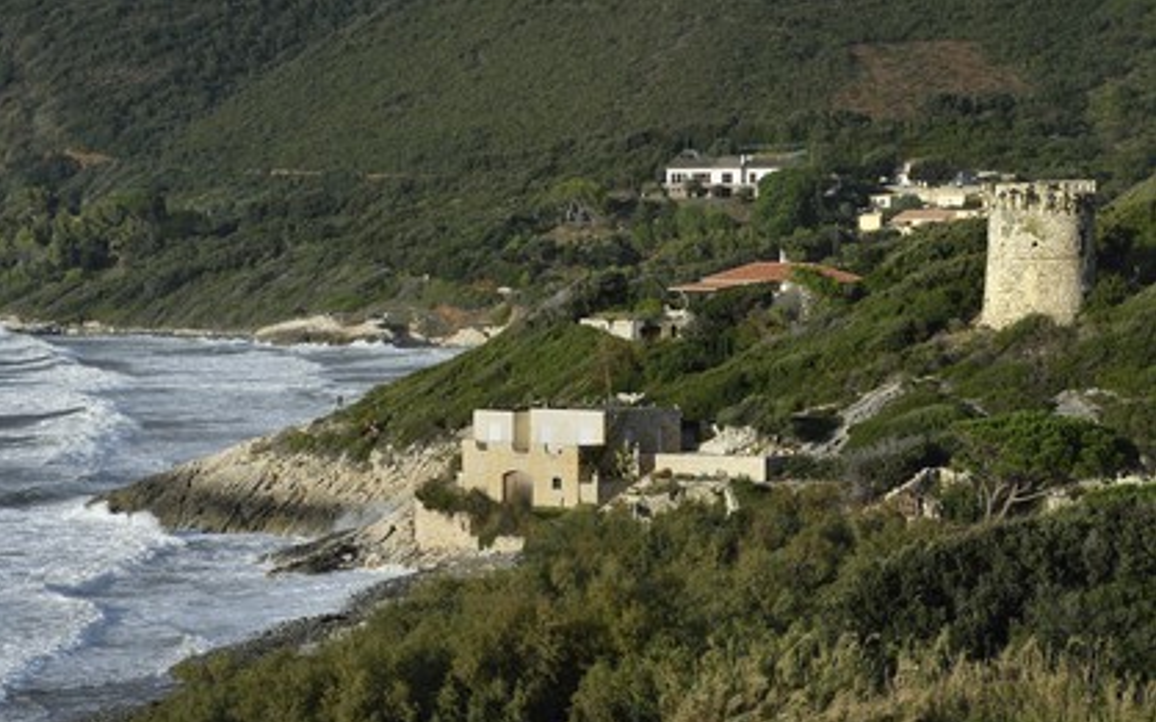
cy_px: 382
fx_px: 3937
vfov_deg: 10.5
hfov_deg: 16.7
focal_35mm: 125
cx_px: 578
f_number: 10
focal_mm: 122
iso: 200
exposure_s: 1/320
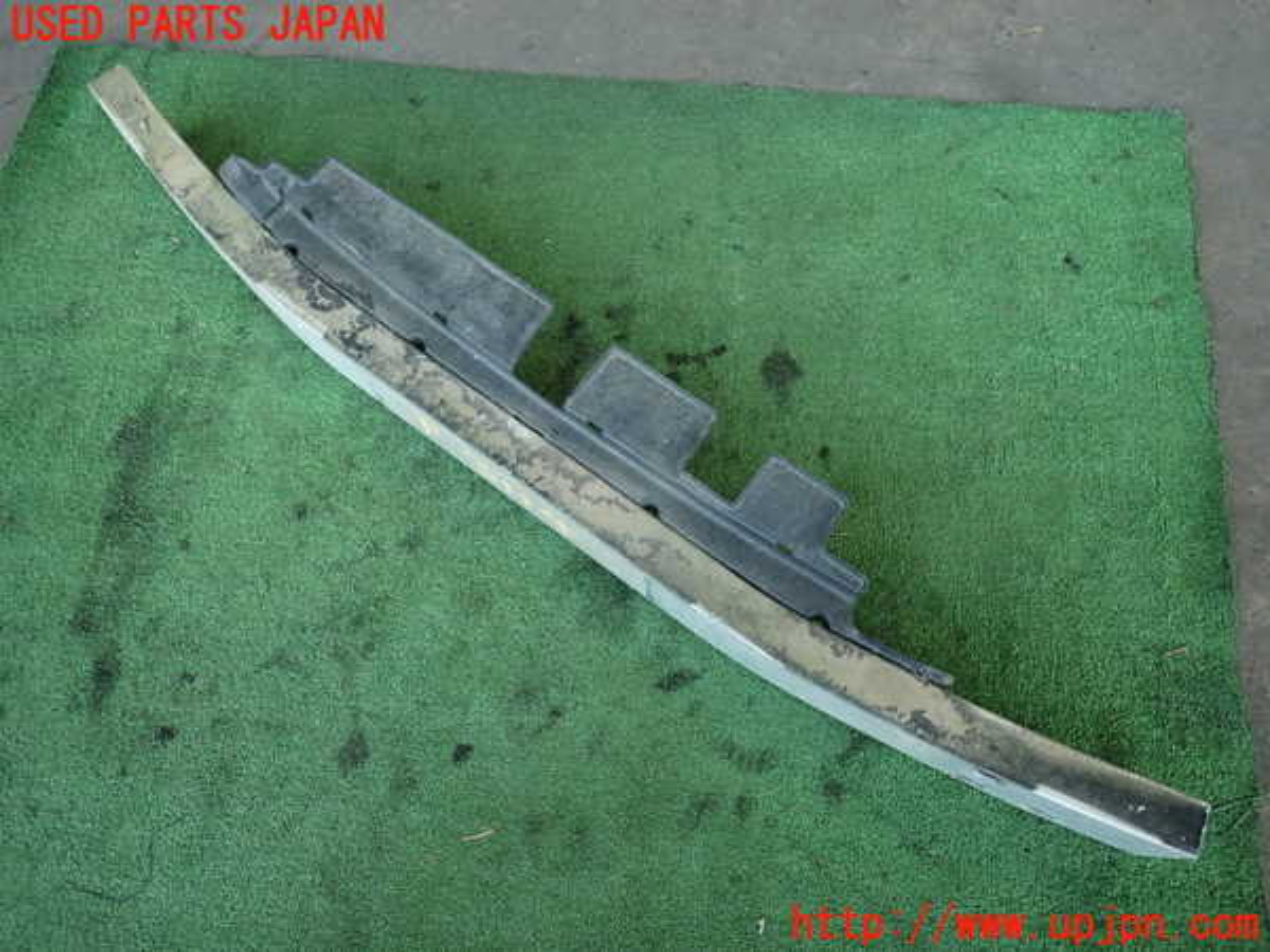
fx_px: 917
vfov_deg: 54.9
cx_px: 635
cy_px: 476
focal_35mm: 25
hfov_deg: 69.4
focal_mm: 4.5
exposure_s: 1/60
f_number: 2
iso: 100
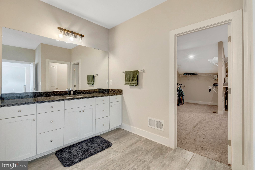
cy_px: 85
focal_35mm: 16
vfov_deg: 73.7
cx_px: 128
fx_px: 113
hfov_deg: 96.7
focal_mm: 16
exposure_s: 1/25
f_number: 8
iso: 1250
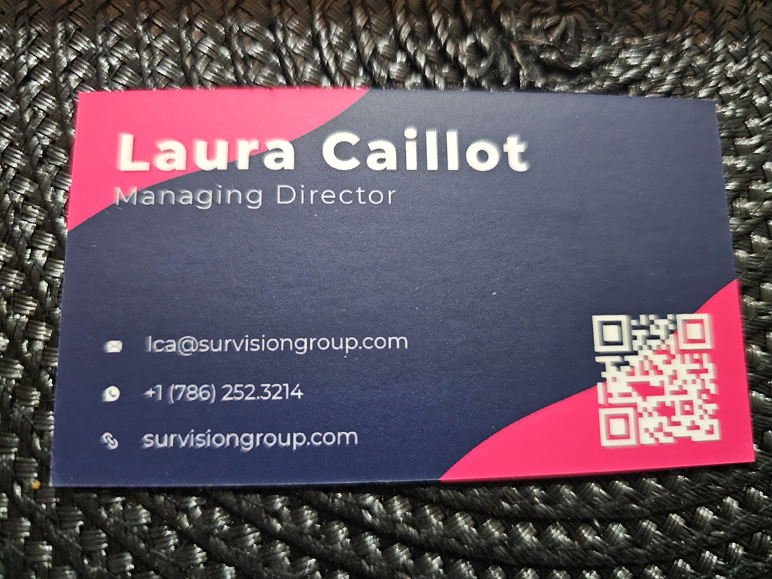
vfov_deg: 58.9
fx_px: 513
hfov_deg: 73.9
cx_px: 386
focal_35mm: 23
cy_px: 290
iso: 1250
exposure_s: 1/26
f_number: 1.7
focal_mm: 6.3
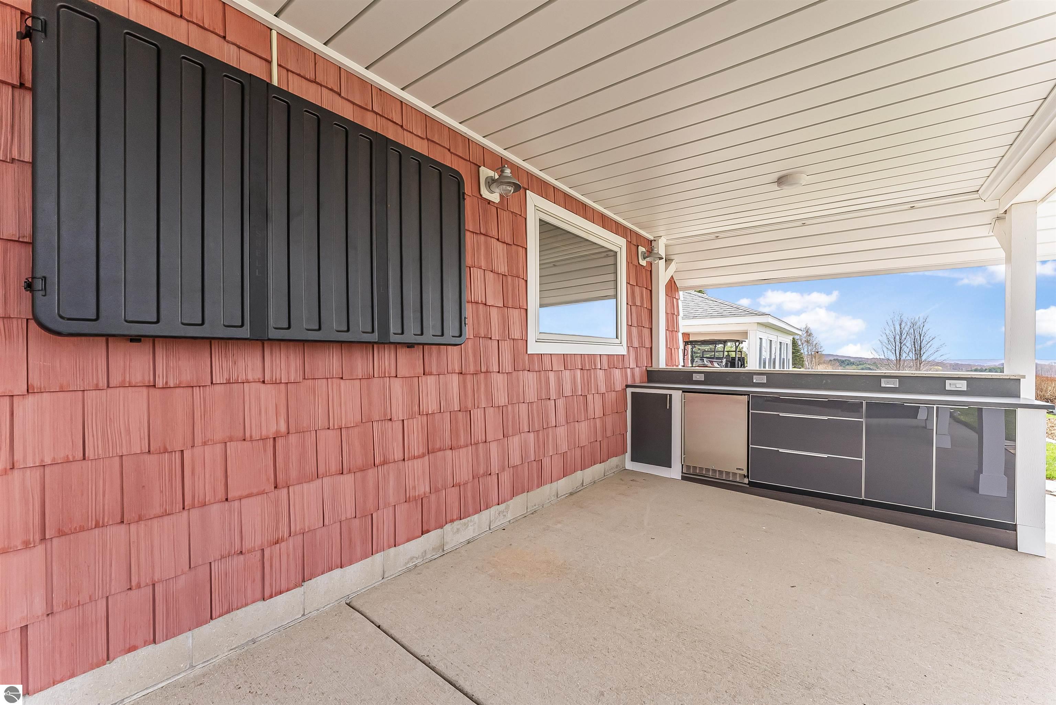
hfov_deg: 101.9
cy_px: 352
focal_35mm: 15
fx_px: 428
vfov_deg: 78.9
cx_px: 528
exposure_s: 1/160
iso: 640
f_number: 11
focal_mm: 14.6
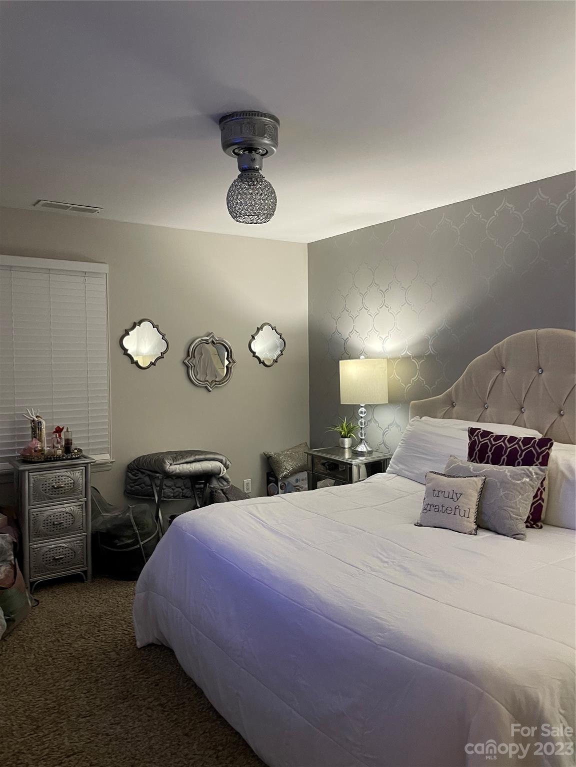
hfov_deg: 53.1
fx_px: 577
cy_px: 384
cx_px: 288
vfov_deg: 67.3
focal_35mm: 26
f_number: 1.6
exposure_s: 1/60
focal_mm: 4.2
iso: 200
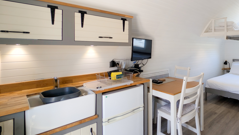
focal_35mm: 21
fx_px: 133
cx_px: 186
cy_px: 49
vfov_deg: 52.9
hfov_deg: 76.2
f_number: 1.95
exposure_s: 1/50
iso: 51
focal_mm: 2.23
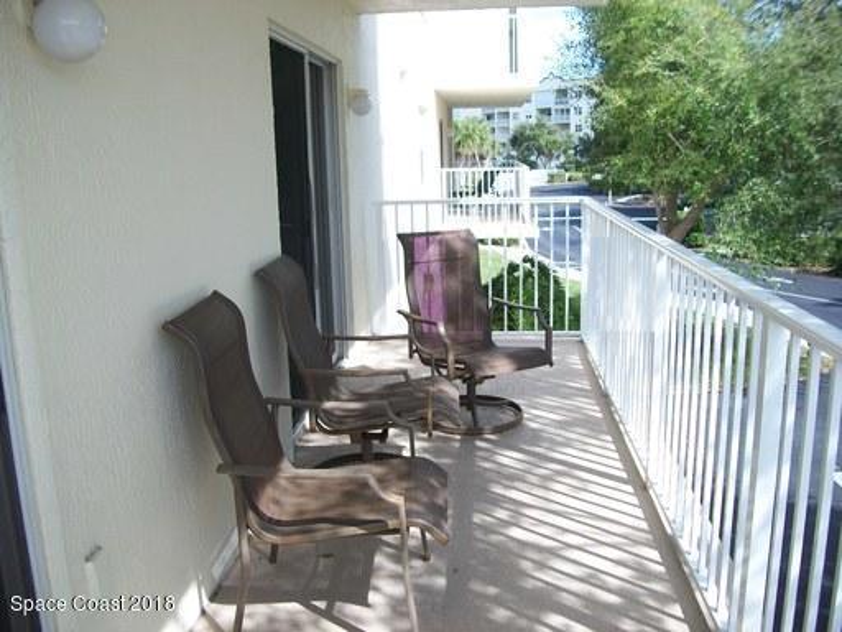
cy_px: 316
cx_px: 421
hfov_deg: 56.8
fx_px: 778
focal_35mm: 32
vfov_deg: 44.2
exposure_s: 1/500
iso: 80
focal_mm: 5.7
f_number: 2.9
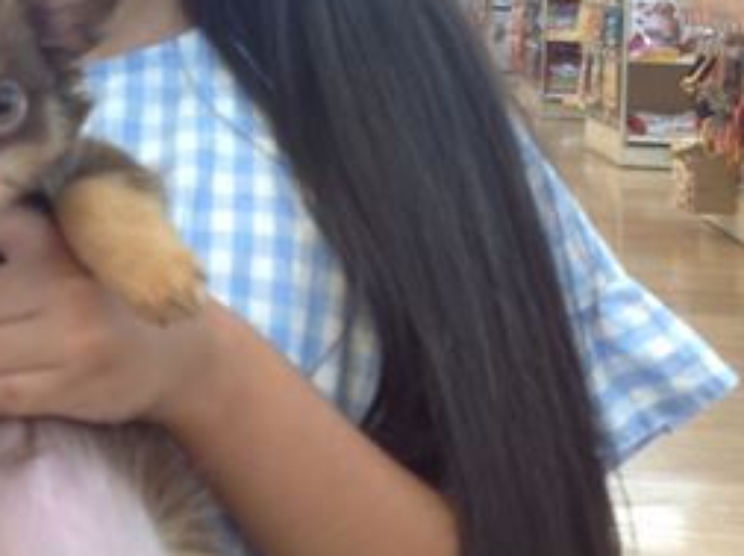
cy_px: -71
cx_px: 53
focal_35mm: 83
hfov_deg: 22.9
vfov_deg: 17.1
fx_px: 1781
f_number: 2.4
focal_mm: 4.28
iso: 50
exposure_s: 1/17
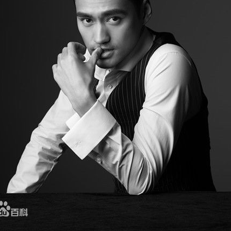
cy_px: 23
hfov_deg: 12.9
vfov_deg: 12.8
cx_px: 108
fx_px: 1019
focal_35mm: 135
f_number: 7.1
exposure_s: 1/125
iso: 125
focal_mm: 85
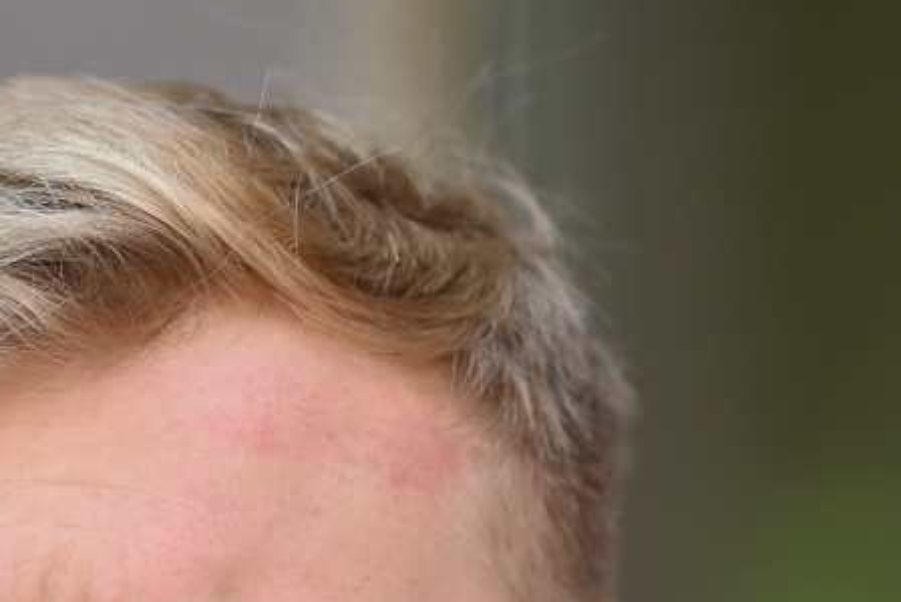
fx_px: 12217
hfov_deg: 4.2
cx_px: 101
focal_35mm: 488
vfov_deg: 2.8
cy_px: 1003
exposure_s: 1/400
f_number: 3.2
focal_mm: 135
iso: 100
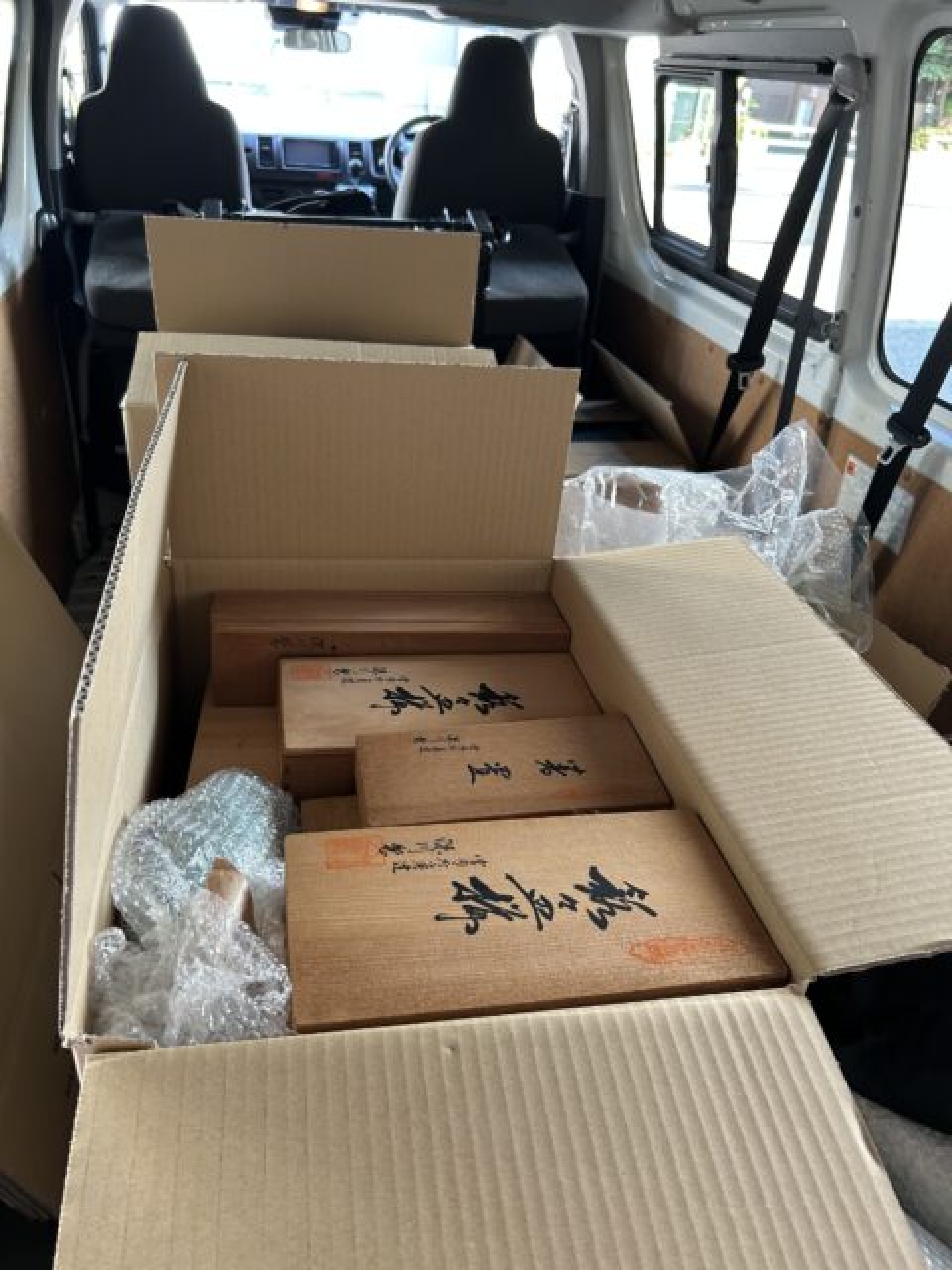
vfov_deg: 67.3
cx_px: 476
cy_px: 635
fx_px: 953
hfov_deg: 53.1
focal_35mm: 26
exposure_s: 1/68
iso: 125
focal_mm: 5.7
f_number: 1.5
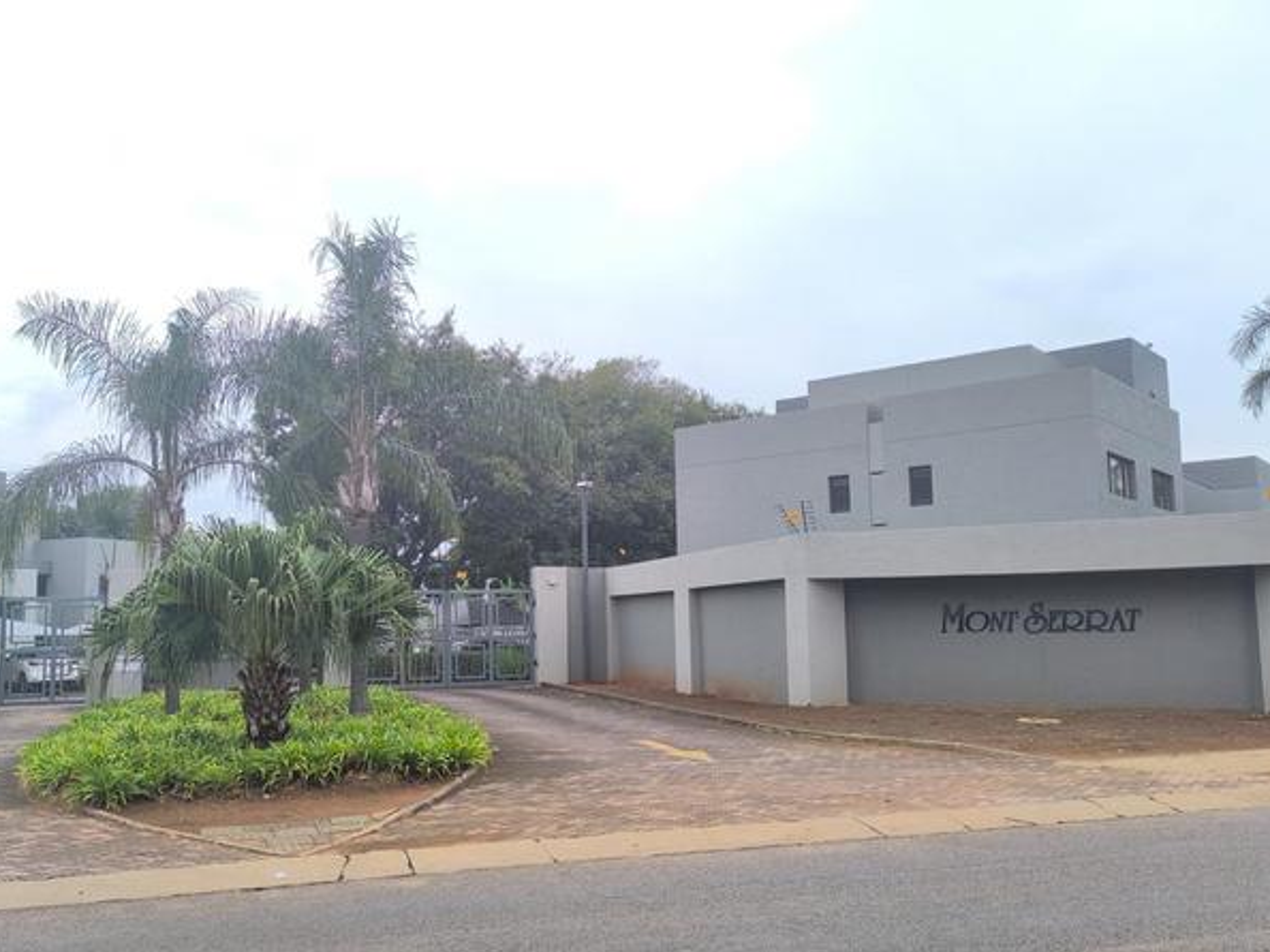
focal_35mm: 31
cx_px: 537
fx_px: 1137
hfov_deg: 58.1
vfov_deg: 45.4
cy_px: 501
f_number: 1.65
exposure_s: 1/374
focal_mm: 6.14
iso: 50
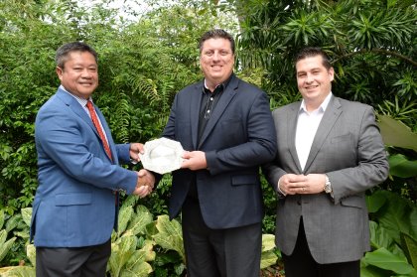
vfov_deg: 38.8
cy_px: 138
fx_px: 393
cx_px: 208
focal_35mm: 34
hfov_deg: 55.9
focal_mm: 34
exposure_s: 1/250
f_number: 8
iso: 800
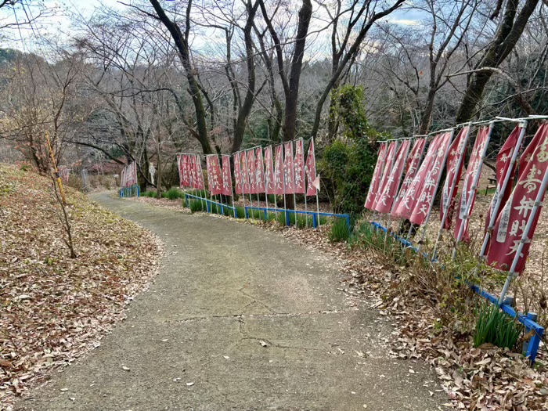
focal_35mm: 26
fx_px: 412
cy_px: 206
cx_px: 274
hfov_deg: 67.3
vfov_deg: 53.1
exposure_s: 1/324
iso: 50
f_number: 1.6
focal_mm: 5.96
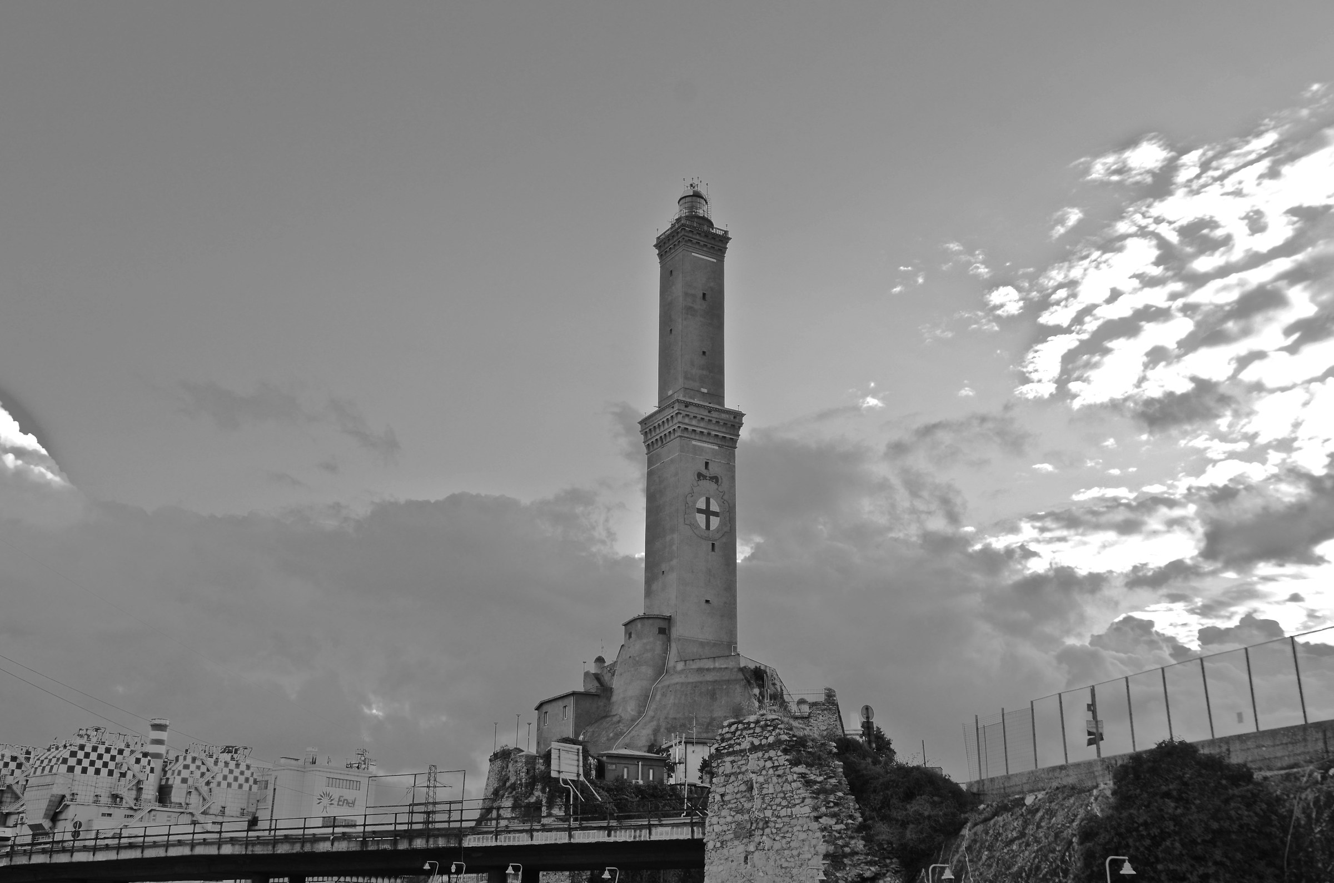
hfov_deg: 53.2
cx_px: 667
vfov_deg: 36.7
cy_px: 442
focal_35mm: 36
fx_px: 1331
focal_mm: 24
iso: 250
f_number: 8
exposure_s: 1/160
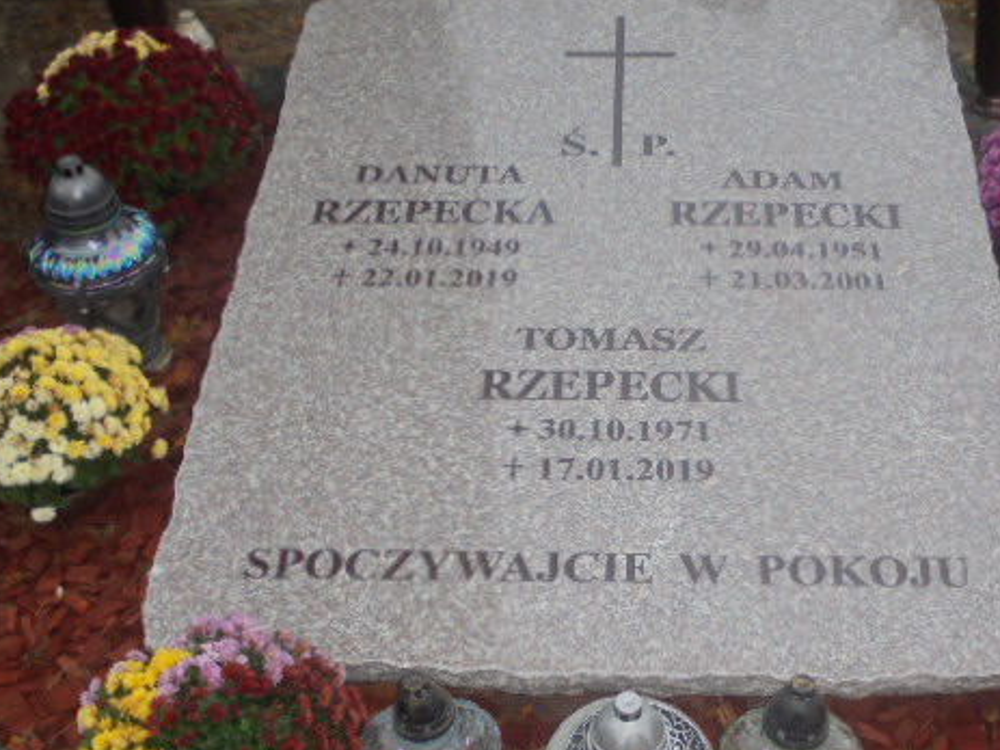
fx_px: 1357
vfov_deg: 30.8
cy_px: 445
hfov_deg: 40.2
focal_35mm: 47
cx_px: 622
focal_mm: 6.1
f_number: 4
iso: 100
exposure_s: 1/50
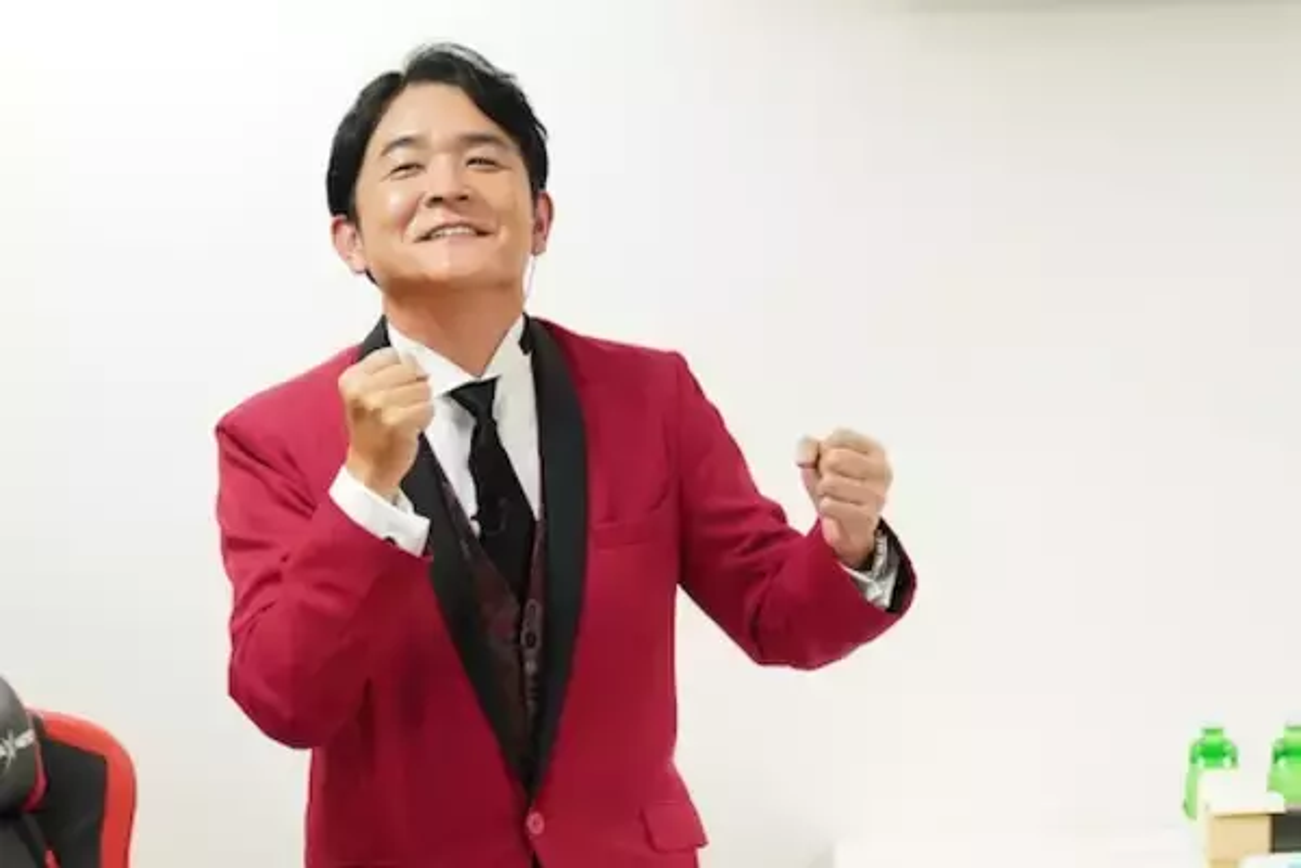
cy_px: 434
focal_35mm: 105
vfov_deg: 13.0
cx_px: 650
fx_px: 3794
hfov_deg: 19.5
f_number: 2.8
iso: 3200
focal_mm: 70
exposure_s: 1/400
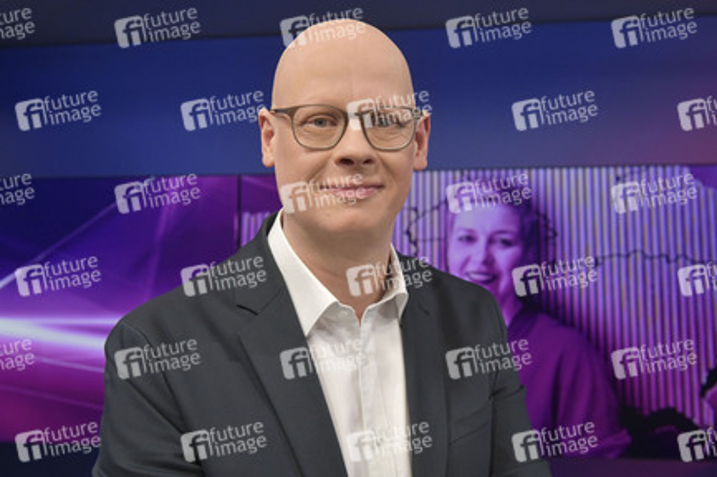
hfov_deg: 39.6
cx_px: 345
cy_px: 235
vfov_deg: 27.0
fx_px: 995
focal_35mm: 50
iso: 2500
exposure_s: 1/200
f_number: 6.3
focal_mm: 48
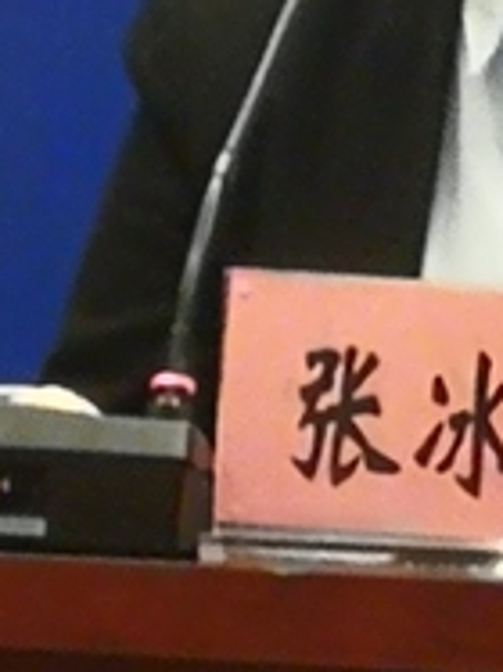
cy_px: -270
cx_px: 747
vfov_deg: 3.2
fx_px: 11929
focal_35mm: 615
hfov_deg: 2.4
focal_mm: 3.95
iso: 160
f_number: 2.2
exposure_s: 1/30
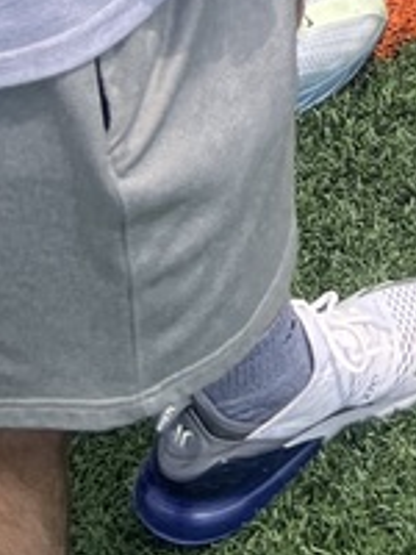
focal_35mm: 133
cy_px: -660
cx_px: 929
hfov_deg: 10.0
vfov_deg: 12.5
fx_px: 2131
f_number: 1.5
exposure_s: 1/3257
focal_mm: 5.7
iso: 50
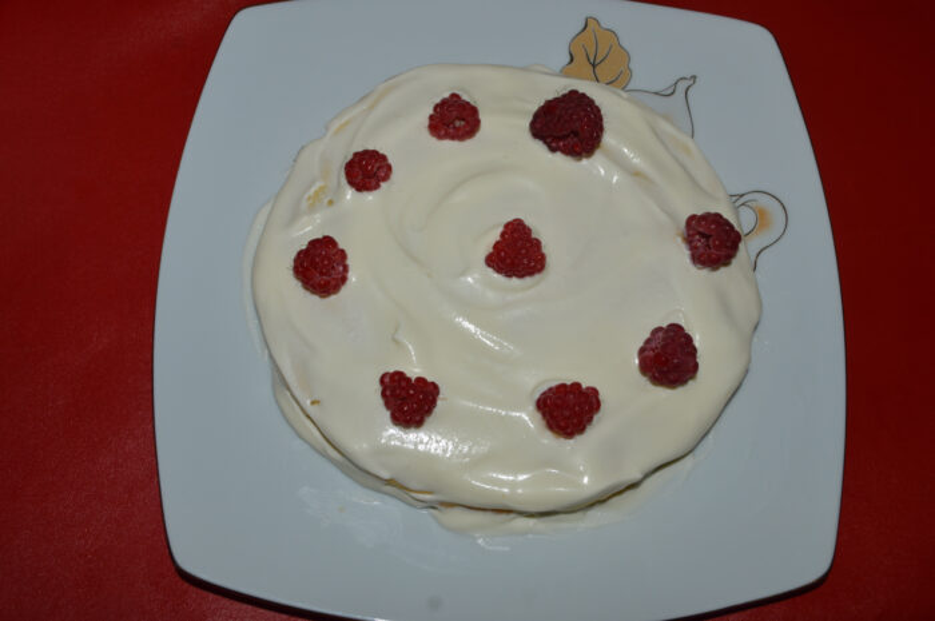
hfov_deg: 57.3
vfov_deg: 39.9
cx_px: 468
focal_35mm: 33
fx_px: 856
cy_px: 310
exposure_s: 1/60
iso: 100
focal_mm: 22
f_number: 8
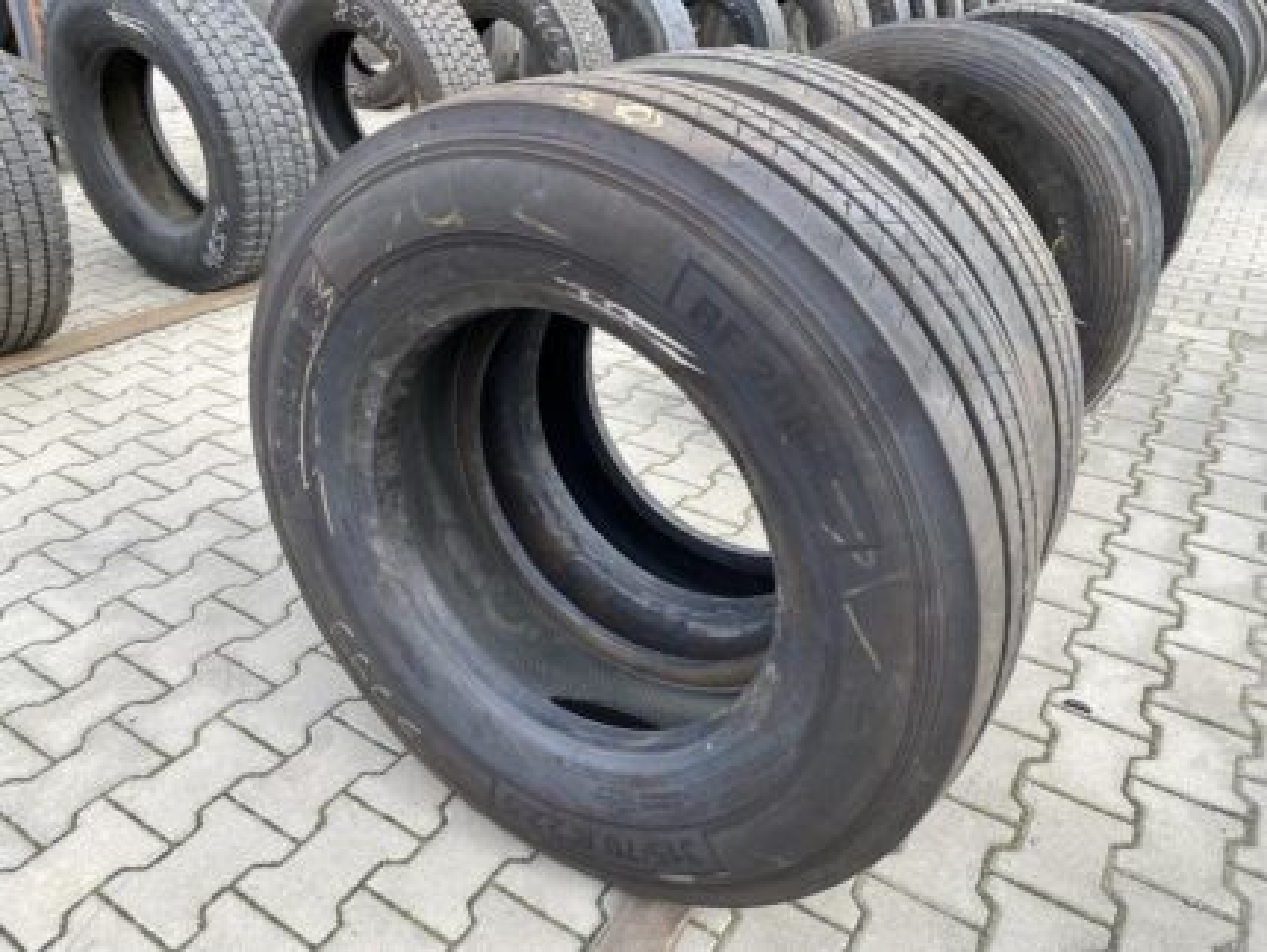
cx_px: 634
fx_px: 952
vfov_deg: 53.1
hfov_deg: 67.3
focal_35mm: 26
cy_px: 476
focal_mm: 4.25
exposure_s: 1/446
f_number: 1.8
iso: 32
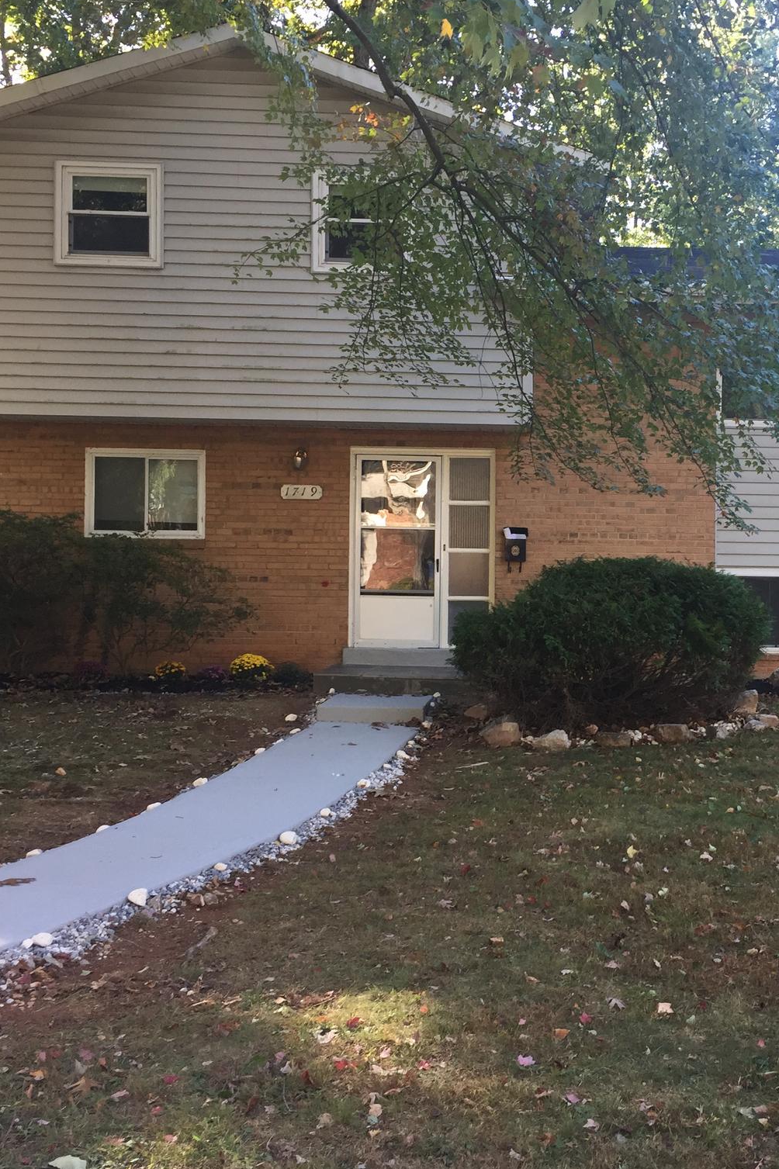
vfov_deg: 47.4
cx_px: 594
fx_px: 1331
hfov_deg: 32.0
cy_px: 590
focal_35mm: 41
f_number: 2.2
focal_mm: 4.15
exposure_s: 1/120
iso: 50
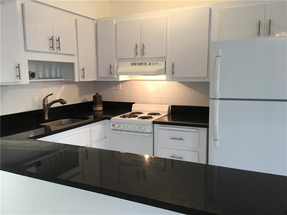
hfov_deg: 61.7
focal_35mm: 29
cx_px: 144
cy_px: 108
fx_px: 240
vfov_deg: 48.2
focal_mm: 4.15
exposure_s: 1/15
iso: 32
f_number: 2.2
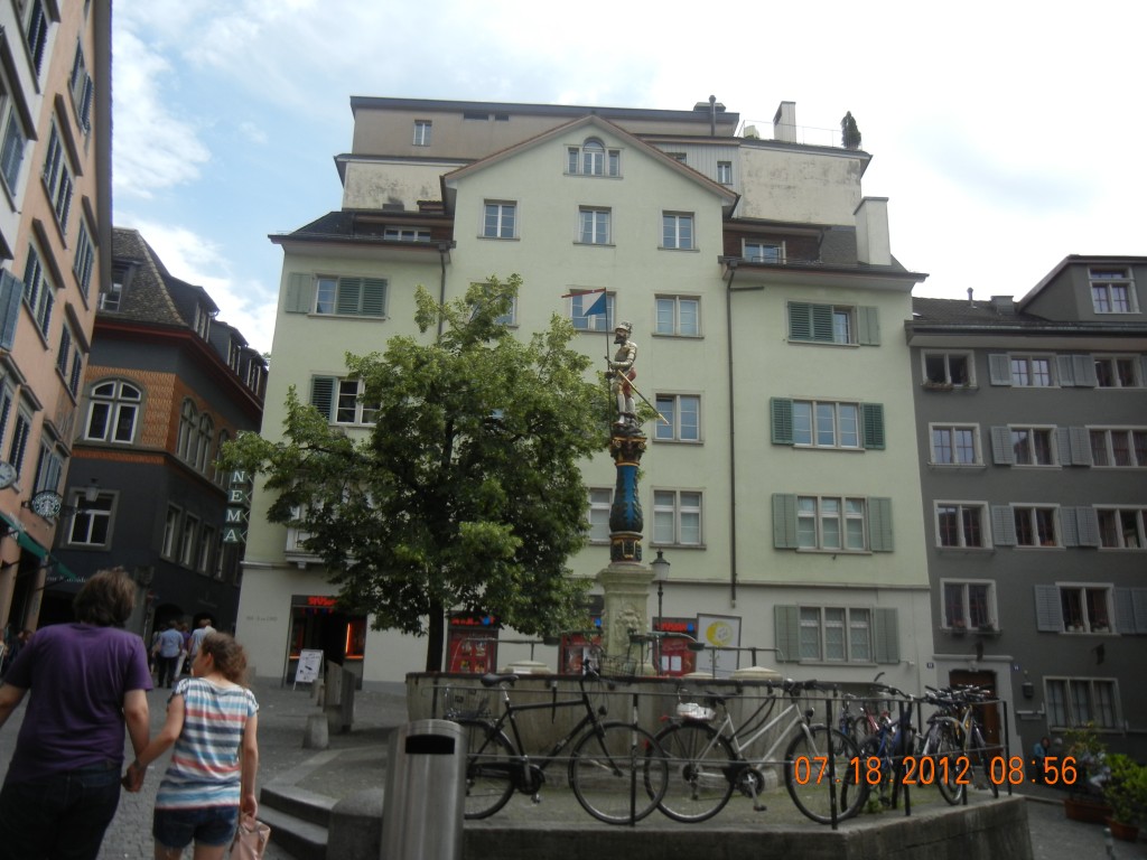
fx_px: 994
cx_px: 574
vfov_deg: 46.8
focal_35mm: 30
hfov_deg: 60.0
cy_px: 430
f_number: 3.5
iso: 160
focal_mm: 5.4
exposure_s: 1/997
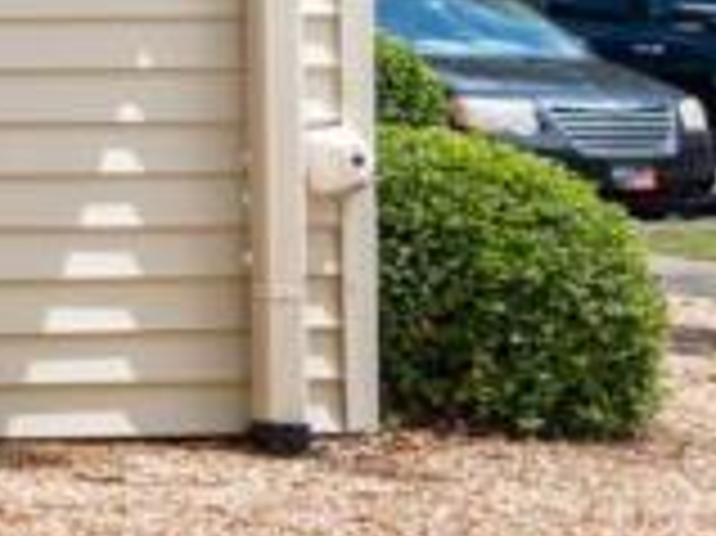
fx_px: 2398
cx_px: -1225
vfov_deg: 12.6
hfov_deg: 11.9
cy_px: 23
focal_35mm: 116
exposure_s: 1/800
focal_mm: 16
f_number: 3.2
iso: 250
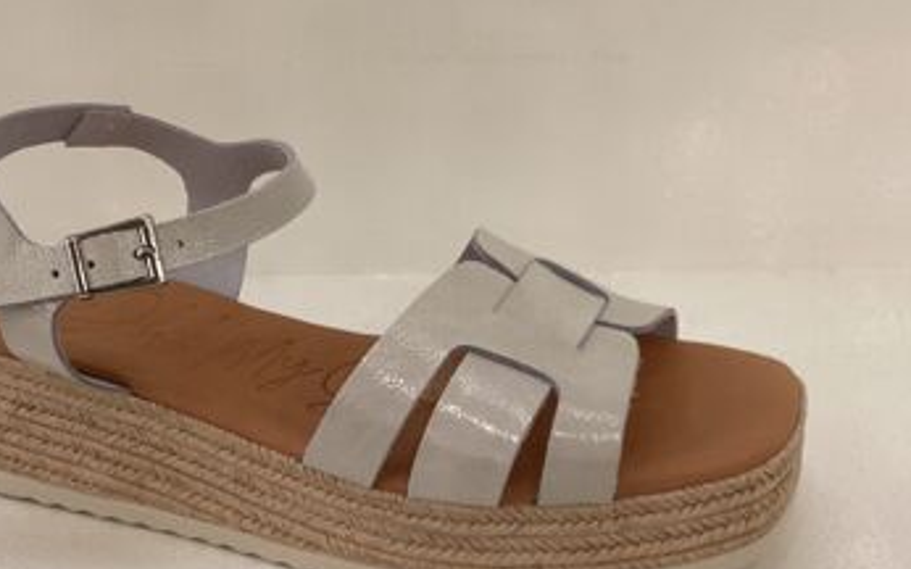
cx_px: 440
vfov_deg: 22.7
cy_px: 327
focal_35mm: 57
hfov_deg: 35.7
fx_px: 1415
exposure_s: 1/100
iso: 64
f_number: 2.4
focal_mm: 3.3
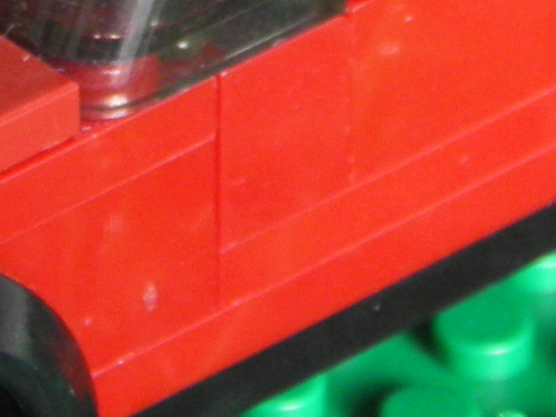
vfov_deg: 2.9
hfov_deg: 3.8
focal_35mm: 516
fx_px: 8290
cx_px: 201
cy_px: -256
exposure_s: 1/10
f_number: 3.9
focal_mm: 15.2
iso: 100
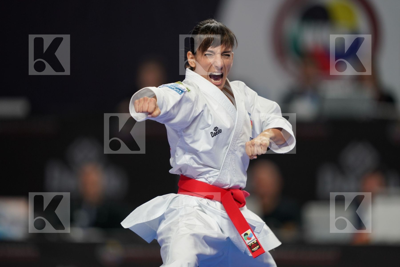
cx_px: 200
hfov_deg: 5.2
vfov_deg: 3.4
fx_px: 4444
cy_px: 134
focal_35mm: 400
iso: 800
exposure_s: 1/500
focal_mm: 400
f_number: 2.8
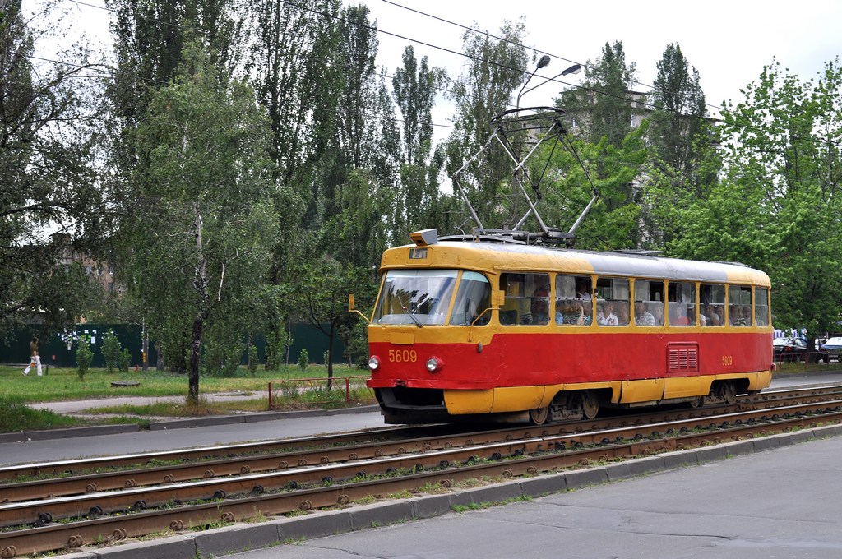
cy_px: 280
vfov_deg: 20.6
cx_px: 421
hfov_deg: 30.5
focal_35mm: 66
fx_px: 1542
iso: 200
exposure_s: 1/250
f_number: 8
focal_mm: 44
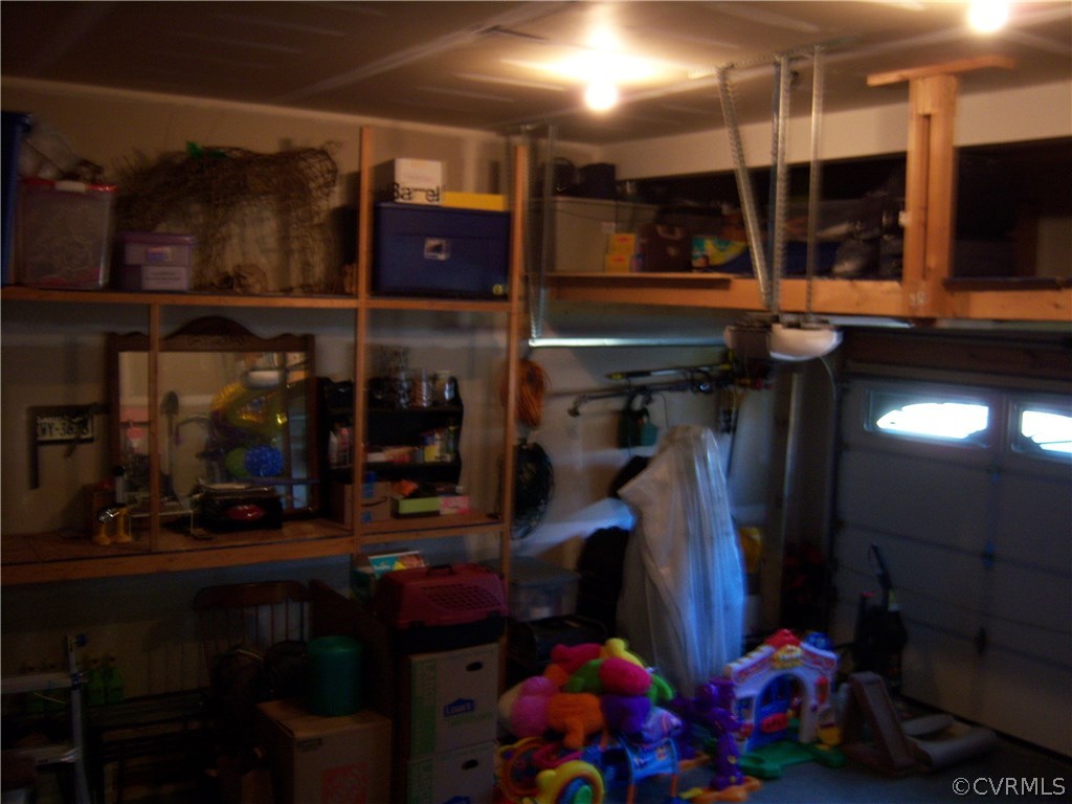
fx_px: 1115
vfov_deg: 39.7
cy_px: 402
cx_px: 536
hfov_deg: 51.4
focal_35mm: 36
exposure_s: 1/8
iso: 160
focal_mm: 7.5
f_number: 2.8
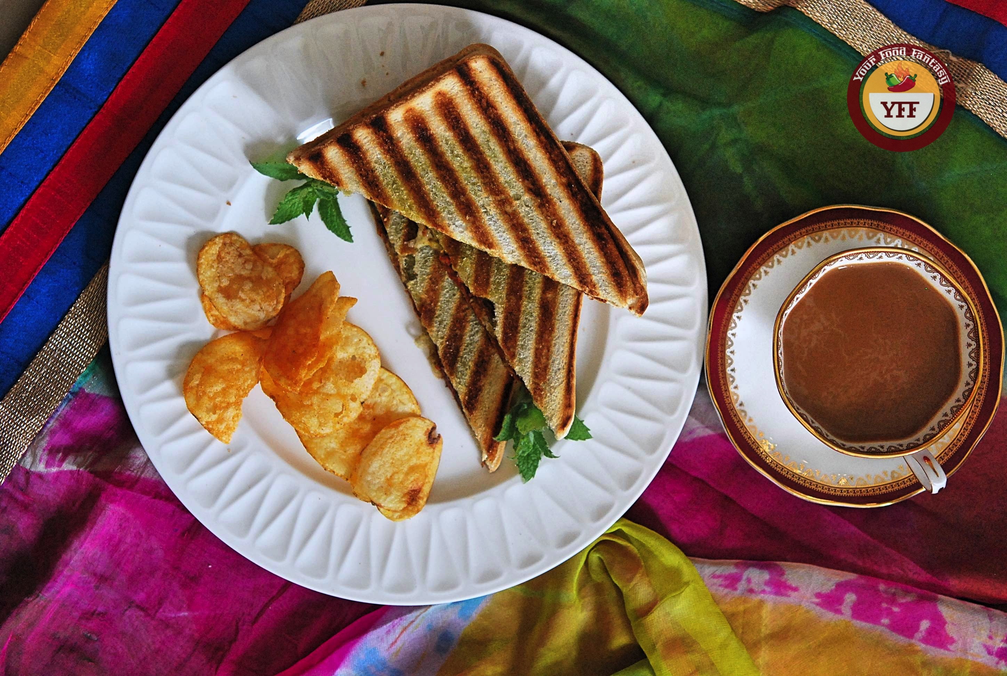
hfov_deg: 22.6
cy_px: 338
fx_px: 2523
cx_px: 504
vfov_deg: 15.3
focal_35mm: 90
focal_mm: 60
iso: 640
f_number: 3
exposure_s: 1/125
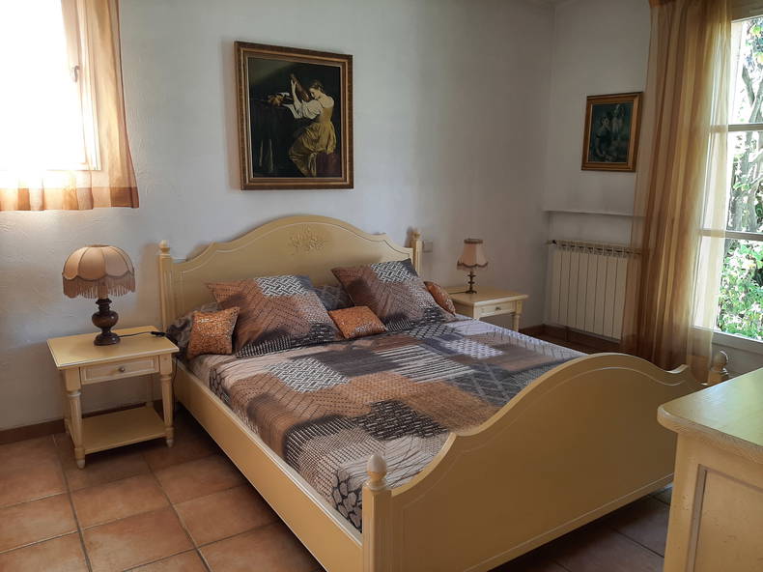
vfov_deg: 53.0
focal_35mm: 26
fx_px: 573
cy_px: 286
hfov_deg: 67.3
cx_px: 382
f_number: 1.7
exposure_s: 1/50
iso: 40
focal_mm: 3.93
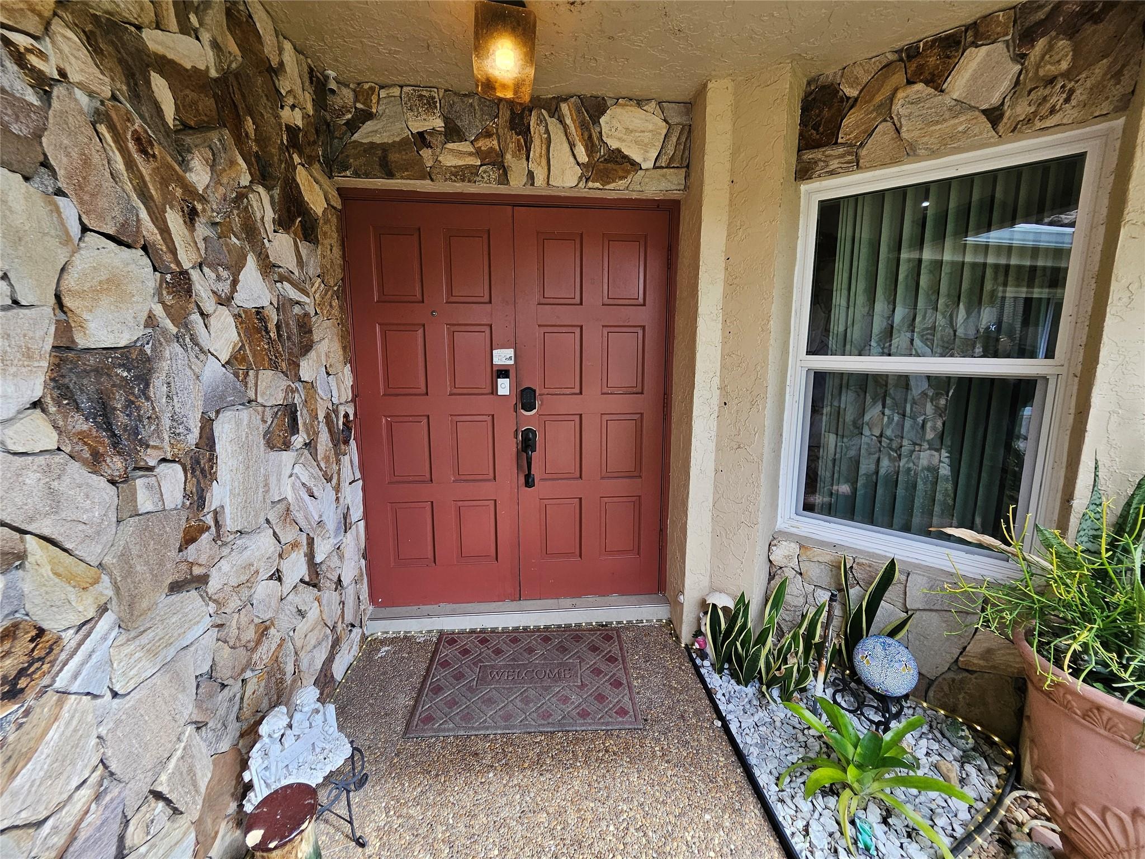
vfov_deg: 89.9
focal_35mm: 13
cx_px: 572
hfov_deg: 106.2
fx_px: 430
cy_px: 430
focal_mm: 1.7
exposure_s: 1/120
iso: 50
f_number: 2.2
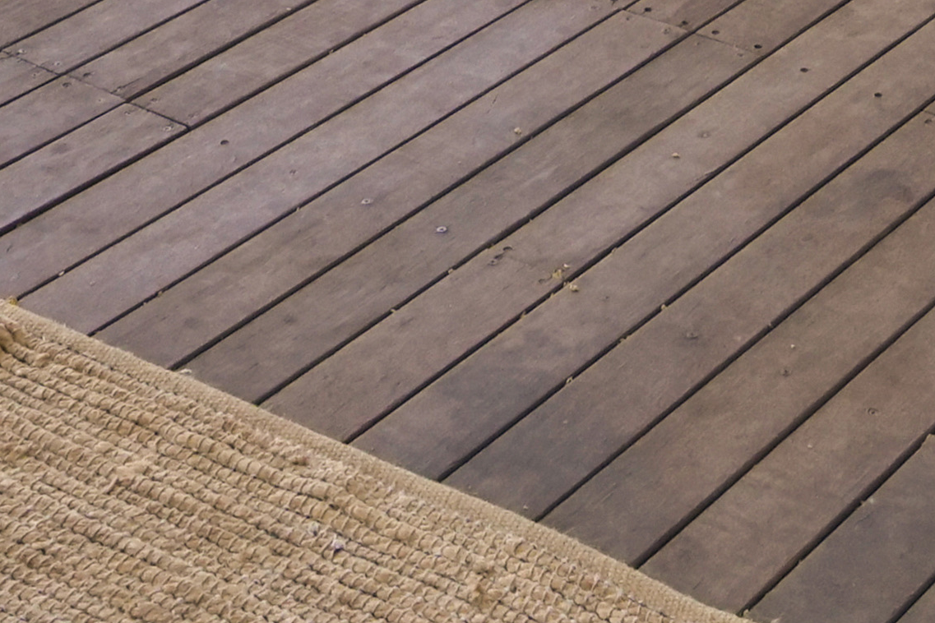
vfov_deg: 9.4
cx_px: 655
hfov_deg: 19.4
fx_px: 2727
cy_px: -1387
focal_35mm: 105
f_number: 8
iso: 800
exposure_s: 1/2500
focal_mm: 15
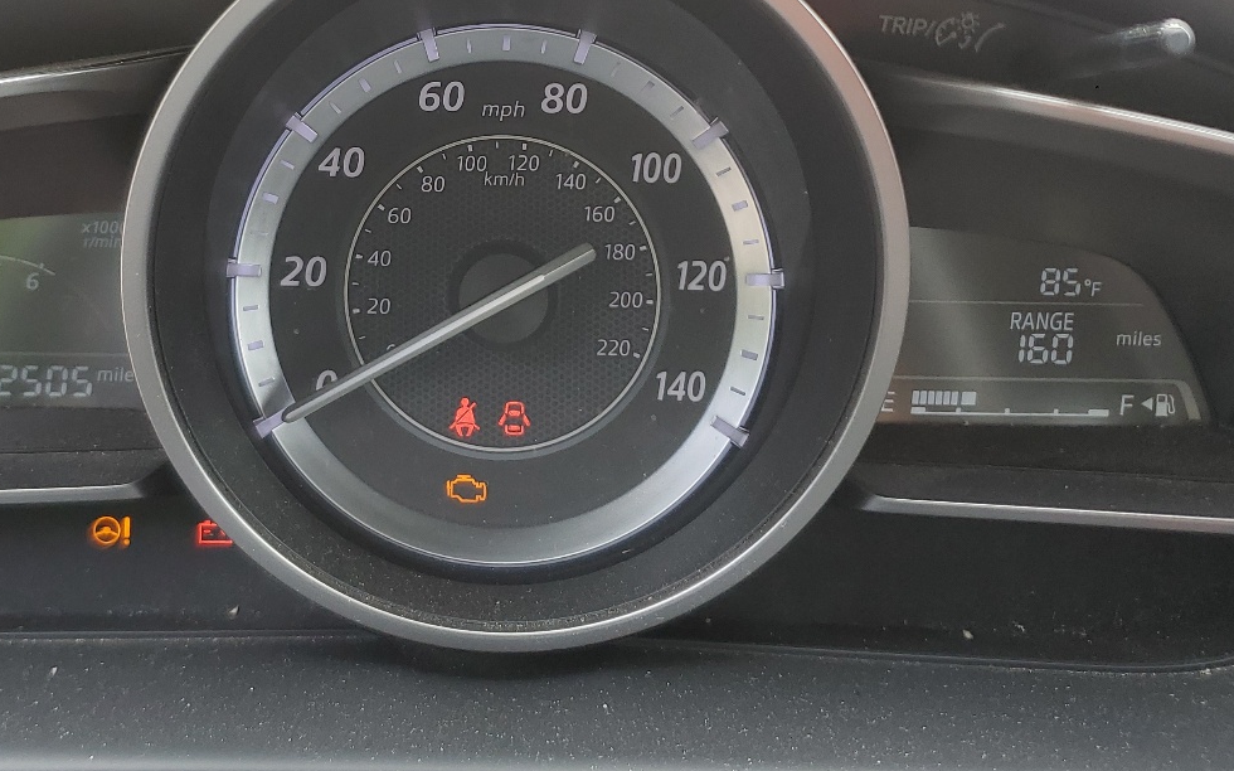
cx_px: 447
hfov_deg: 43.9
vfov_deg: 28.0
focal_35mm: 45
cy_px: 161
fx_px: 1513
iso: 50
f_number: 1.5
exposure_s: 1/120
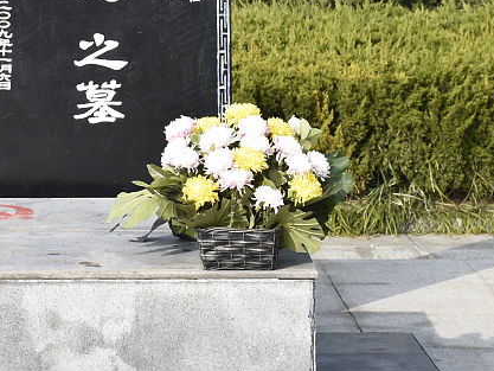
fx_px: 2013
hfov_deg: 13.9
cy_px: 62
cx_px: 76
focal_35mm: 141
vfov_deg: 10.5
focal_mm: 34
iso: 100
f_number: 7.1
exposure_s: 1/200
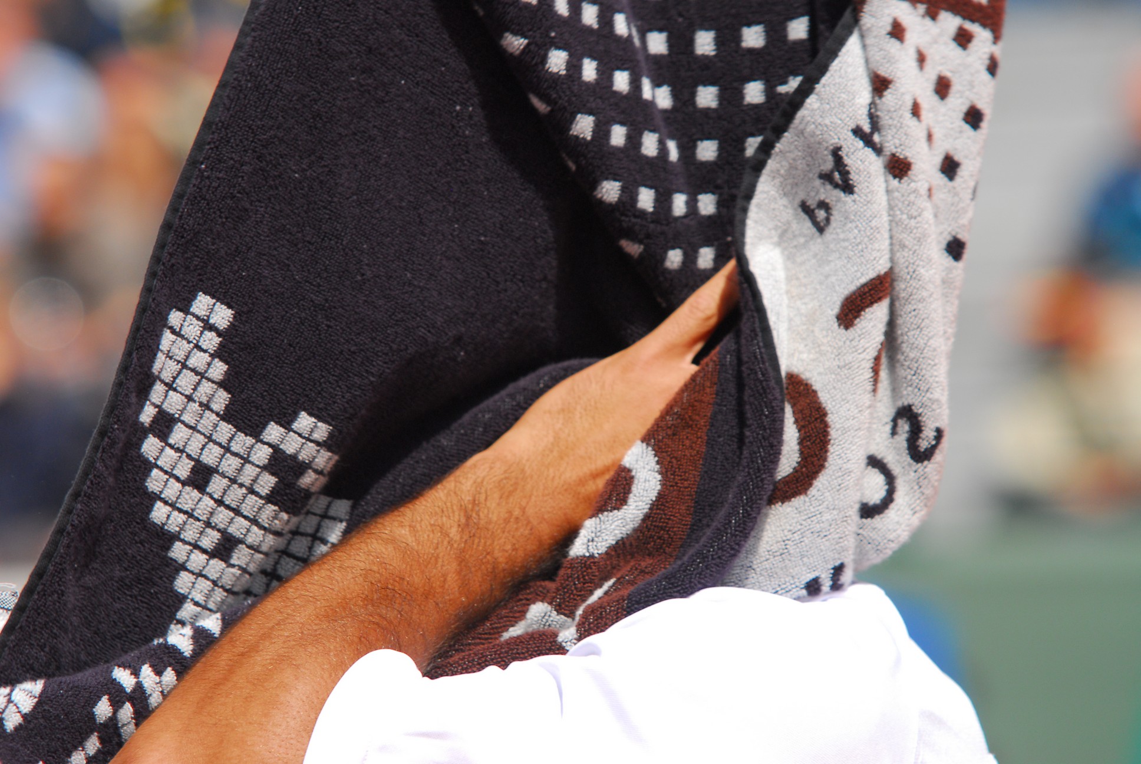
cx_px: 570
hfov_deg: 7.4
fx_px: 8806
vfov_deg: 5.0
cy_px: 382
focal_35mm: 278
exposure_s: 1/1500
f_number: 5.6
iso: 320
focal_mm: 185
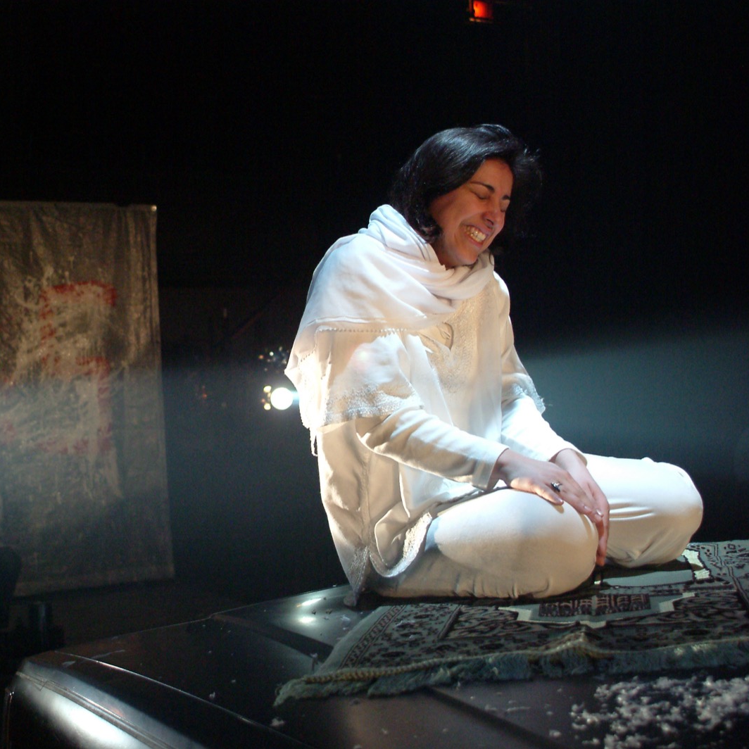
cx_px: 303
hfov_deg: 36.7
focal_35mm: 46
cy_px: 374
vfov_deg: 36.8
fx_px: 1126
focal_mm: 24
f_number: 2.8
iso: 1600
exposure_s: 1/90
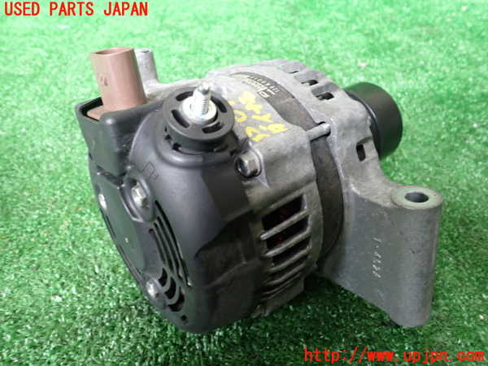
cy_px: 183
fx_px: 423
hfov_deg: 60.0
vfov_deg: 46.8
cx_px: 244
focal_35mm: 30
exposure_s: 1/30
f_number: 2.3
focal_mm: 5.4
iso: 250
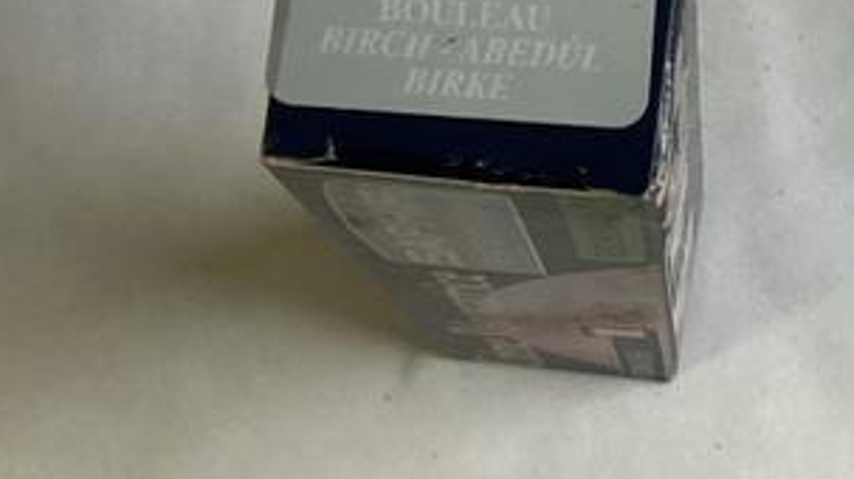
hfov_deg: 22.5
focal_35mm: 94
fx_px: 2127
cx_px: 623
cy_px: 35
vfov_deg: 12.7
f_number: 1.8
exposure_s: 1/50
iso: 125
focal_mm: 3
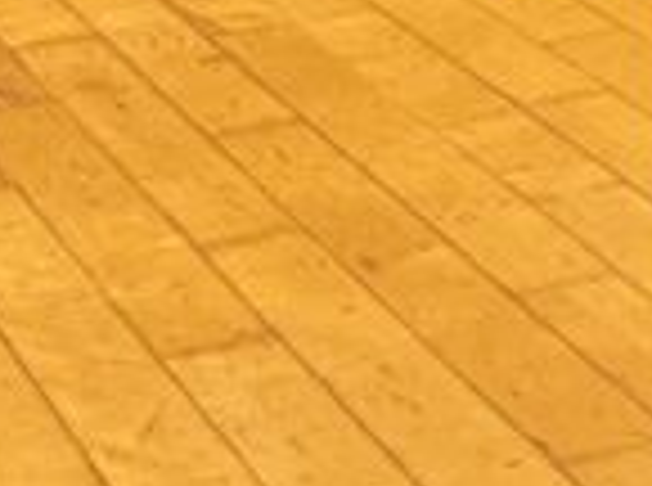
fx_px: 3194
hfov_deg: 9.9
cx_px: 1700
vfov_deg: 7.7
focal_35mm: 170
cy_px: -936
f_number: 1.78
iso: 320
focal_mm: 6.76
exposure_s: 1/50
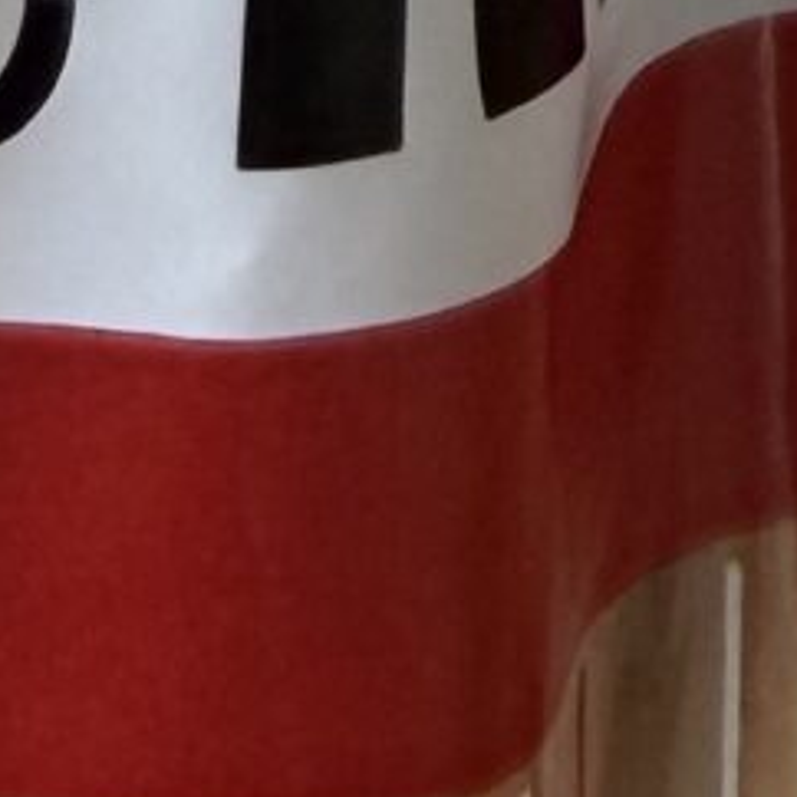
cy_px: -1060
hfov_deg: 7.6
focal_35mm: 224
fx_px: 5835
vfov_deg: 7.4
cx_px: -537
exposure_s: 1/120
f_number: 2.2
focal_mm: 2.22
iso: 160
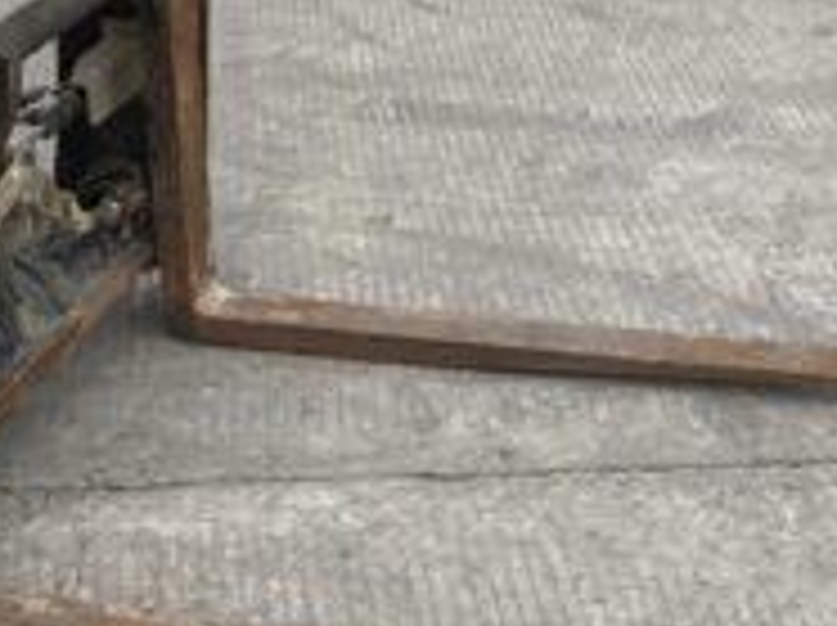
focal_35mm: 100
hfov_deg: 19.7
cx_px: 477
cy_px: 351
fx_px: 2415
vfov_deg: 14.8
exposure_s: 1/1221
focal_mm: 3
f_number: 1.8
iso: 16
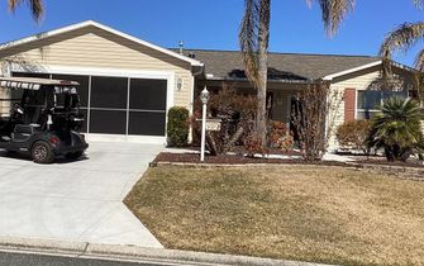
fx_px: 567
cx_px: 214
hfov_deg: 41.0
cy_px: 116
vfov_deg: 26.4
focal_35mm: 49
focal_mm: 3.3
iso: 25
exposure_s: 1/2262
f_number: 2.4
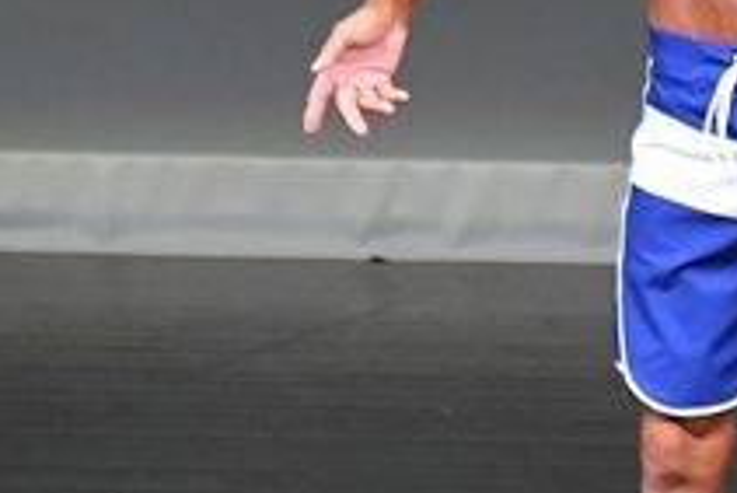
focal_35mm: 1267
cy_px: 164
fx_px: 25955
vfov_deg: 1.1
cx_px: 927
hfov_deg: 1.6
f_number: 5.6
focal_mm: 230
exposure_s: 1/400
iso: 5000
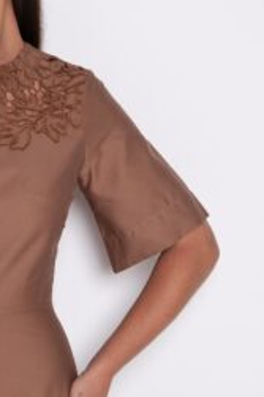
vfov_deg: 18.6
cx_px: -41
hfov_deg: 12.2
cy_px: 248
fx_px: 1212
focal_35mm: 110
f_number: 5.6
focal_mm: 46
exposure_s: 1/160
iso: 200
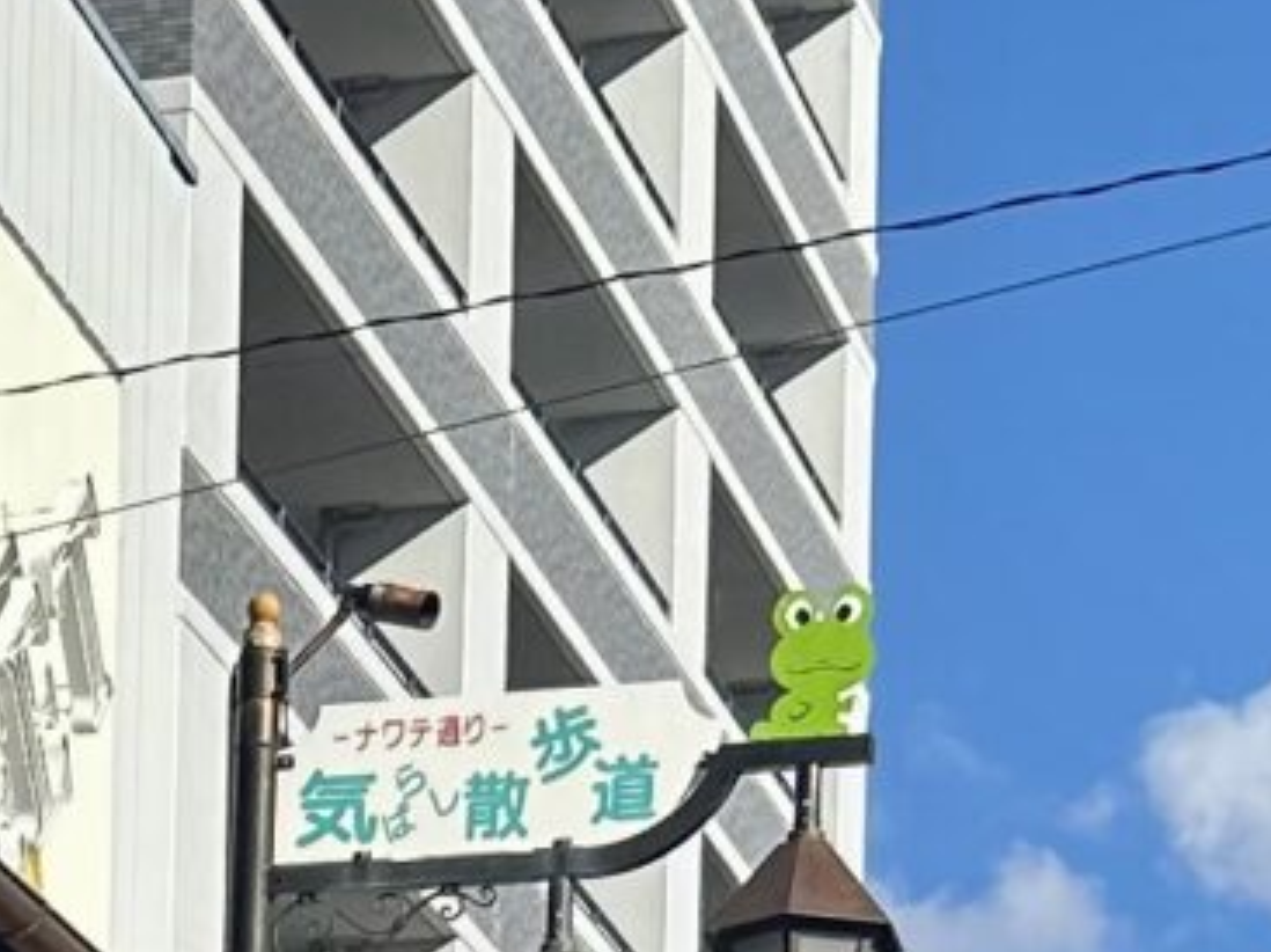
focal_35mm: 182
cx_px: -361
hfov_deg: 10.6
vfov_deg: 7.5
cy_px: 2456
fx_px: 6678
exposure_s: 1/3831
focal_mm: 5.7
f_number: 1.5
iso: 50
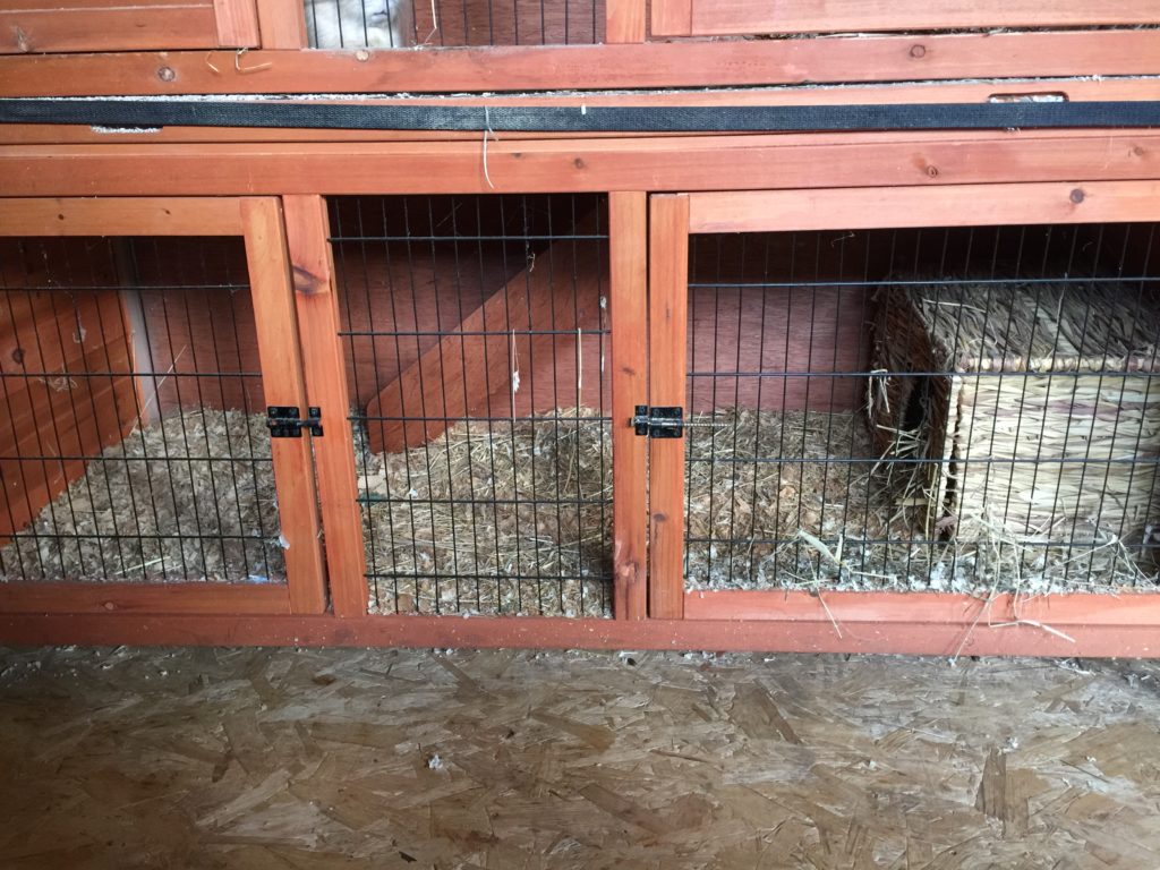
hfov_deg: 61.7
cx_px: 580
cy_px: 435
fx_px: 972
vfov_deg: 48.2
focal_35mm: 29
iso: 100
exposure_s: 1/17
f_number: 2.2
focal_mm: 4.15
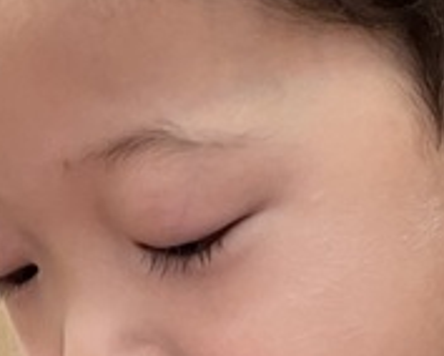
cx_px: 173
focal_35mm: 143
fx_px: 1881
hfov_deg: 13.5
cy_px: 837
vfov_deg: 9.6
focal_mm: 4.2
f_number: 1.6
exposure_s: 1/60
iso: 100
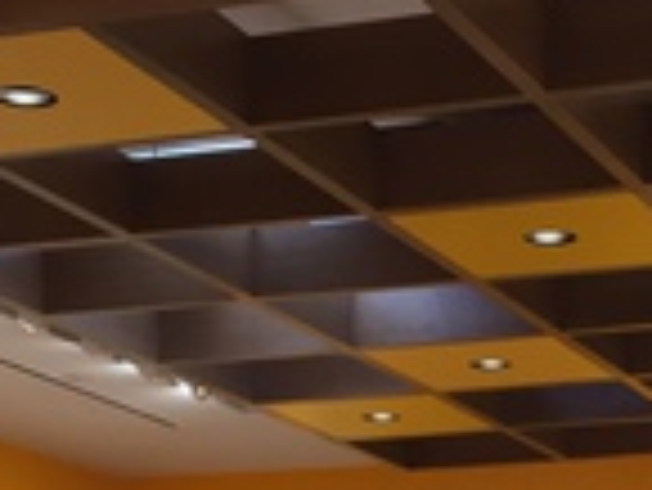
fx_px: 2338
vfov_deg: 10.9
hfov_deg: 15.8
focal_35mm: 124
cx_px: 461
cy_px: 993
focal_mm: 4.15
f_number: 2.2
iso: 32
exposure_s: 1/40
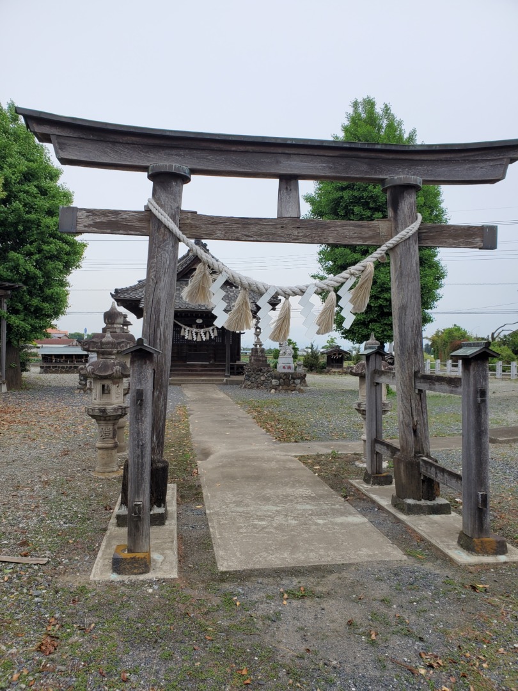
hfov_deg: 53.1
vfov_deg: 67.3
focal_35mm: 26
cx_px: 259
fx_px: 519
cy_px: 346
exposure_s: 1/243
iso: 50
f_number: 2.4
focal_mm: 4.3
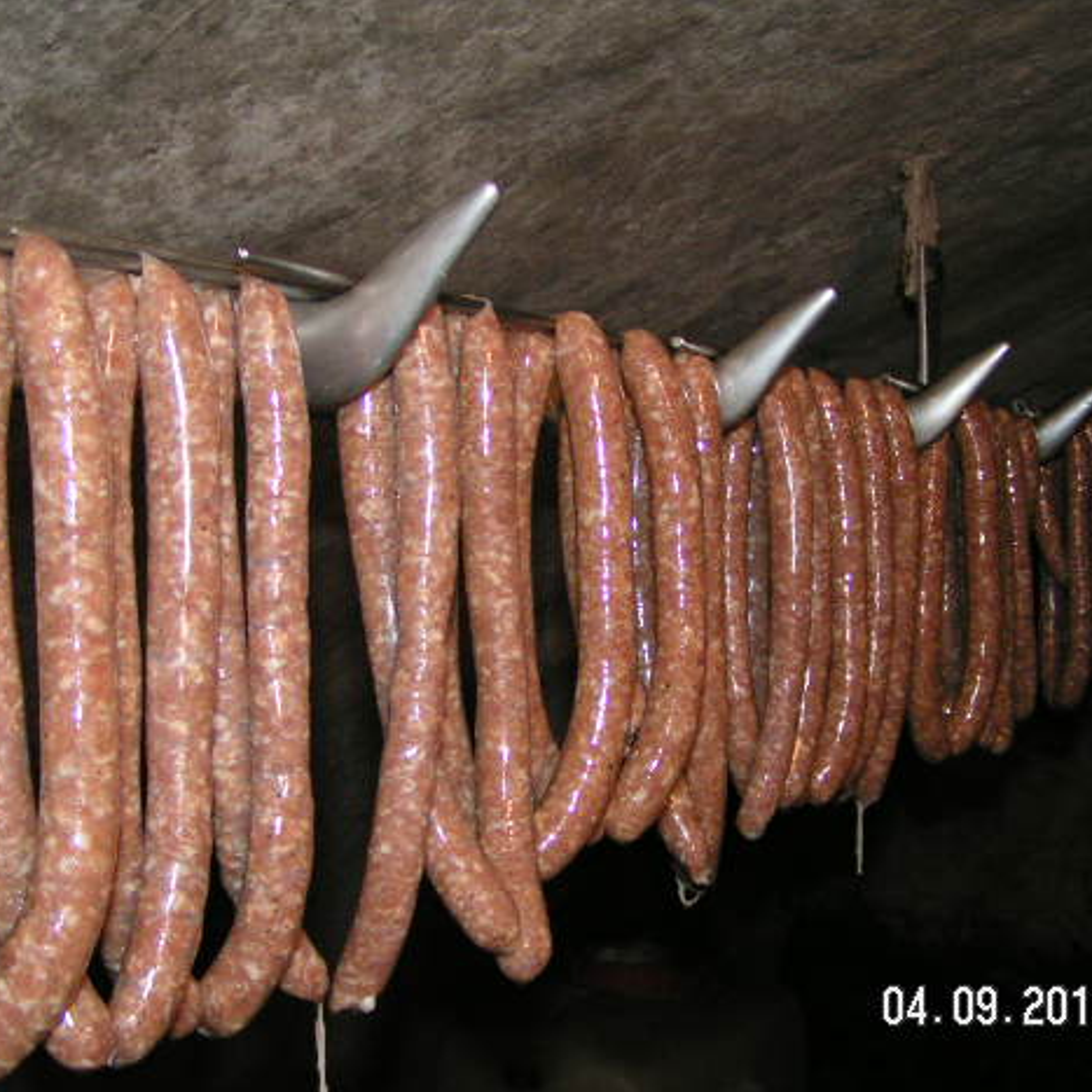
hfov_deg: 36.8
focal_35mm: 46
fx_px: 1642
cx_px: 493
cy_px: 554
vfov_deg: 36.8
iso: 200
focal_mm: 5.8
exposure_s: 1/40
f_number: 2.8
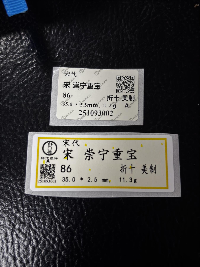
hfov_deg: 39.7
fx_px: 277
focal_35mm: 36
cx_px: 100
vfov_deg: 51.4
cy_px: 134
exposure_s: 1/33
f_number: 1.6
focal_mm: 5.96
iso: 160
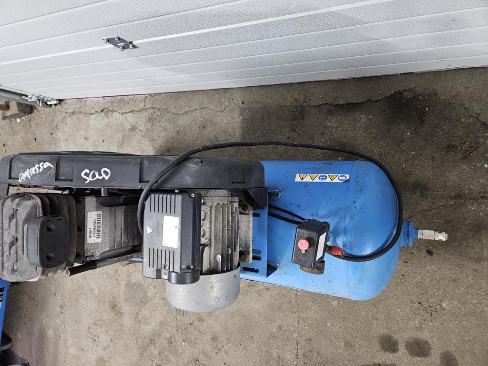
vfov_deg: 58.9
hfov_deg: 73.9
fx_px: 324
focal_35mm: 23
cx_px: 244
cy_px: 183
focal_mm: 5.4
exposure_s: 1/25
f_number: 1.8
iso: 640
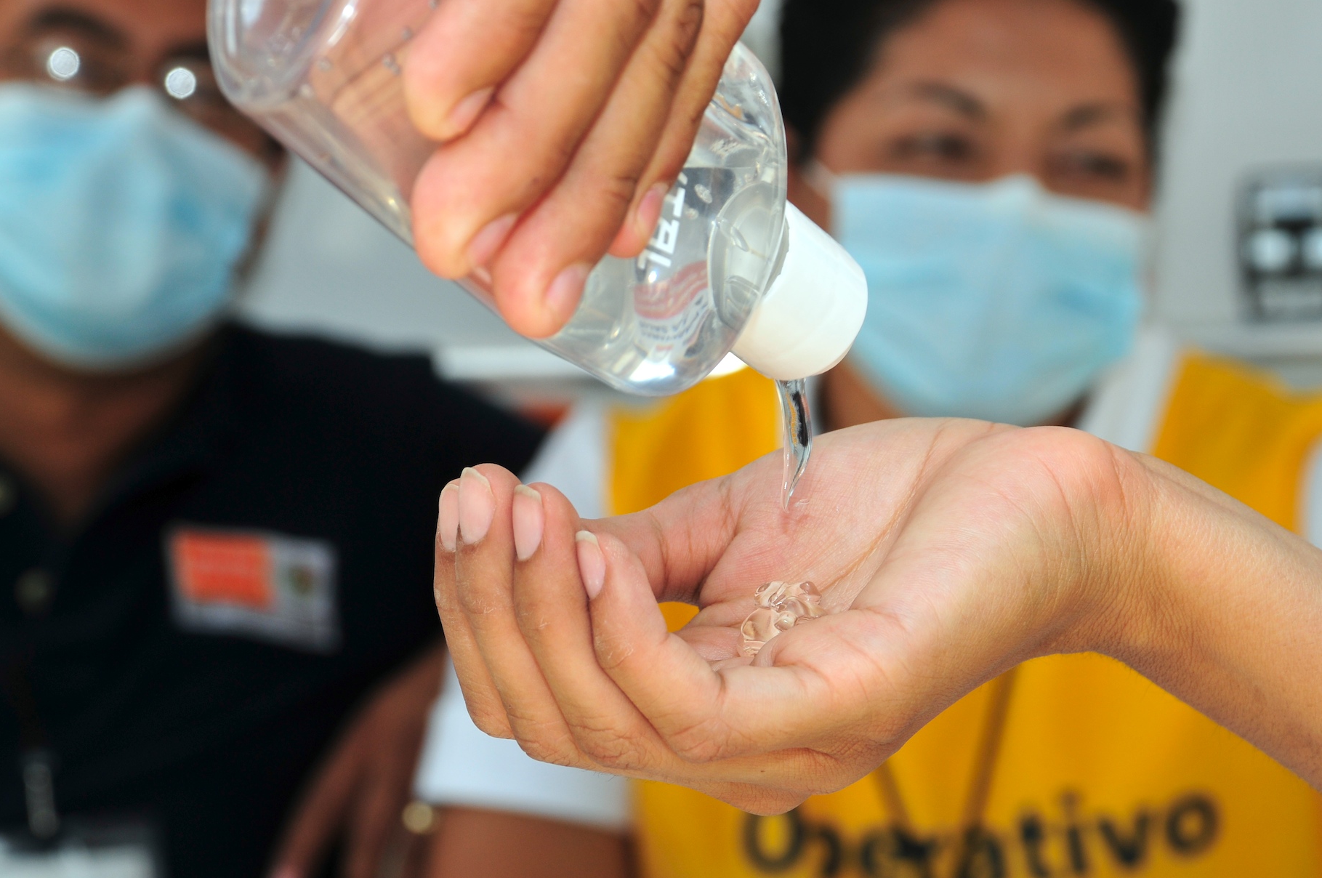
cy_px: 417
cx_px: 683
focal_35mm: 133
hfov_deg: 15.5
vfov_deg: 10.3
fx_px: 4863
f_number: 8
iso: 200
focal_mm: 75
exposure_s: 1/250
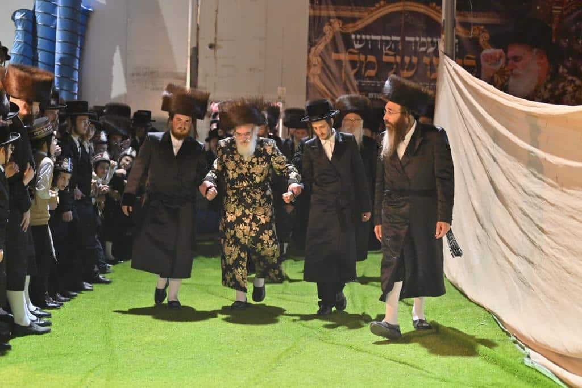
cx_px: 291
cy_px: 194
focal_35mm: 70
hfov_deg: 28.8
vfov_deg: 19.5
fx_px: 1132
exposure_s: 1/125
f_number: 2.8
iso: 2500
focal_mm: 70
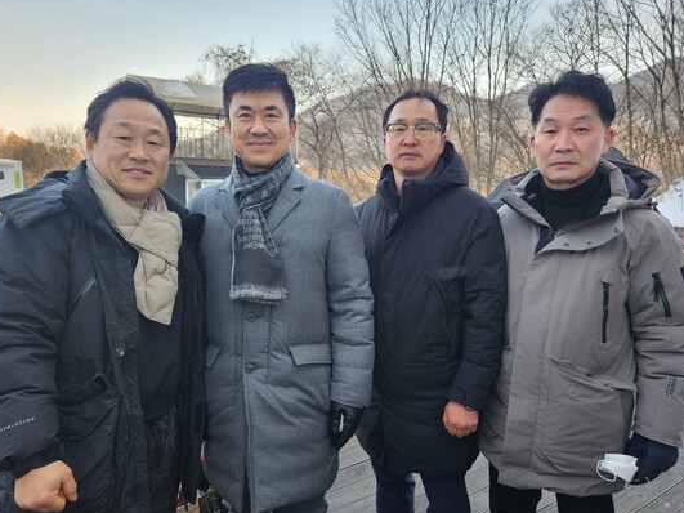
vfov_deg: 53.0
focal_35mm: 26
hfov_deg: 67.3
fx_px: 514
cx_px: 327
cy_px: 251
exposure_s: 1/180
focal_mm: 5.4
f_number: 1.8
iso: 50
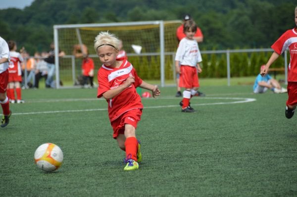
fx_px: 2473
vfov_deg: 4.6
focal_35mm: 300
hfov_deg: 6.9
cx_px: 148
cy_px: 98
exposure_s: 1/1600
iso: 400
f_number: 6.3
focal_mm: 200
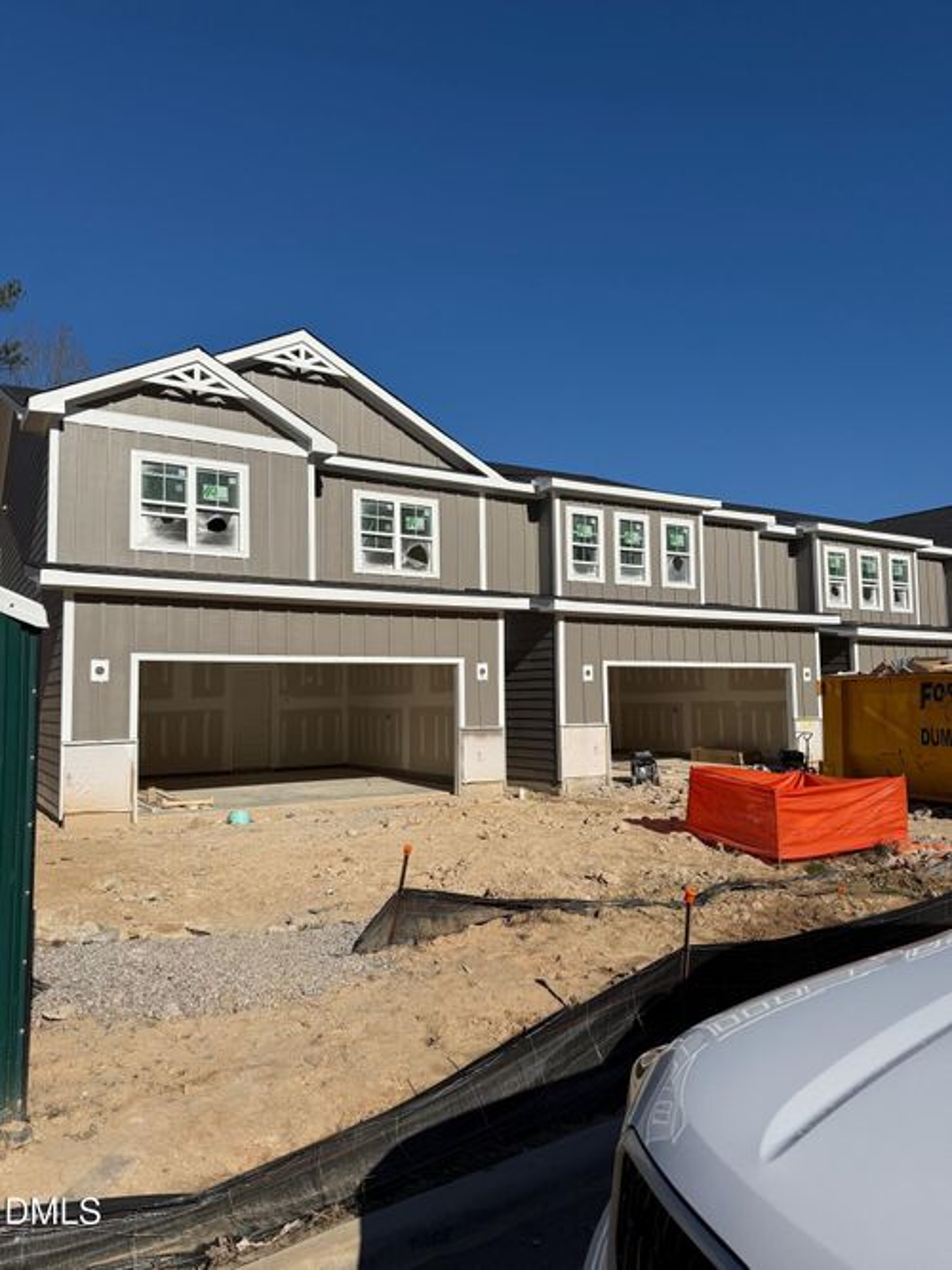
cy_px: 635
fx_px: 880
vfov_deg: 71.6
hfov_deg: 56.8
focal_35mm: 24
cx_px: 476
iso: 80
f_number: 1.78
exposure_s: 1/11905
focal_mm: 6.76
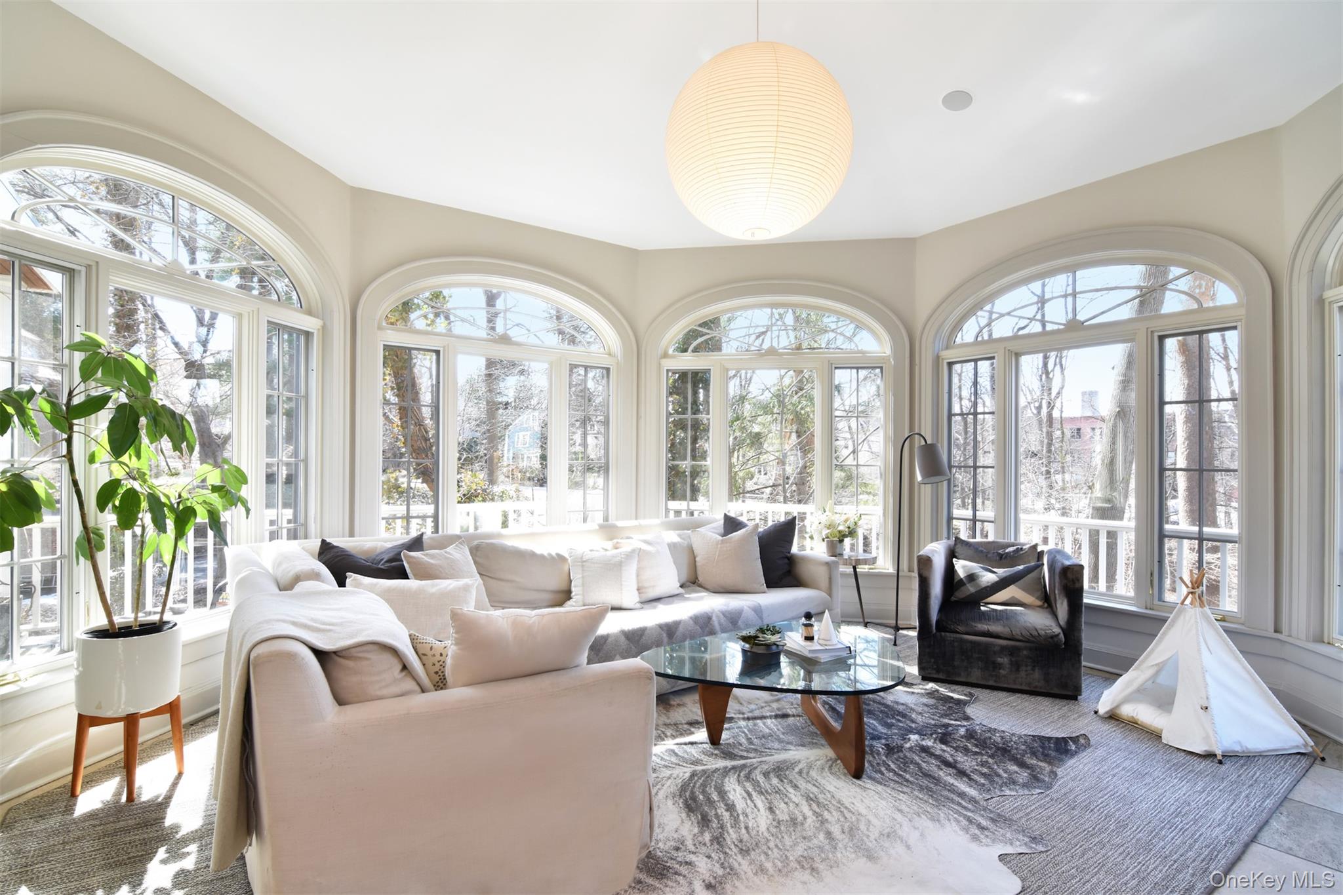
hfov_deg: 95.0
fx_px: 615
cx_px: 672
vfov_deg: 72.0
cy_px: 448
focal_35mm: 16
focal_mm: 11
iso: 640
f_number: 11
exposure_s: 1/25
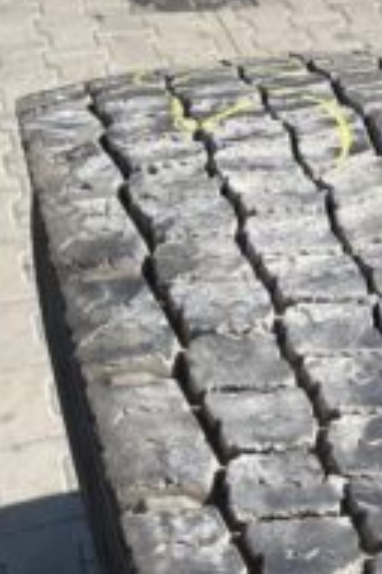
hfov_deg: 19.7
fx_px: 973
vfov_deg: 32.2
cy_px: 440
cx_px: 547
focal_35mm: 61
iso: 32
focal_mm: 4.25
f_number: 1.8
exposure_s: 1/1565
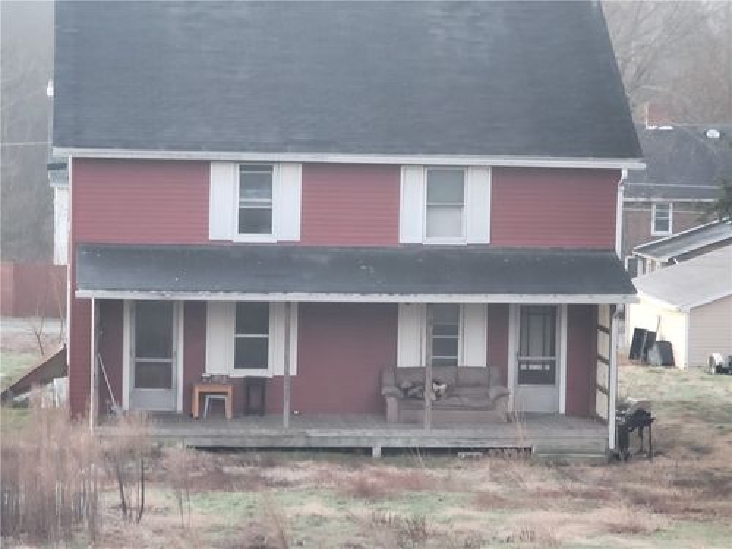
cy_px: 274
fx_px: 2601
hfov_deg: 16.0
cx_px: 366
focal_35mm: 123
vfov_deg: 12.0
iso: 800
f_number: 3
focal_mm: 14.2
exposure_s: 1/30
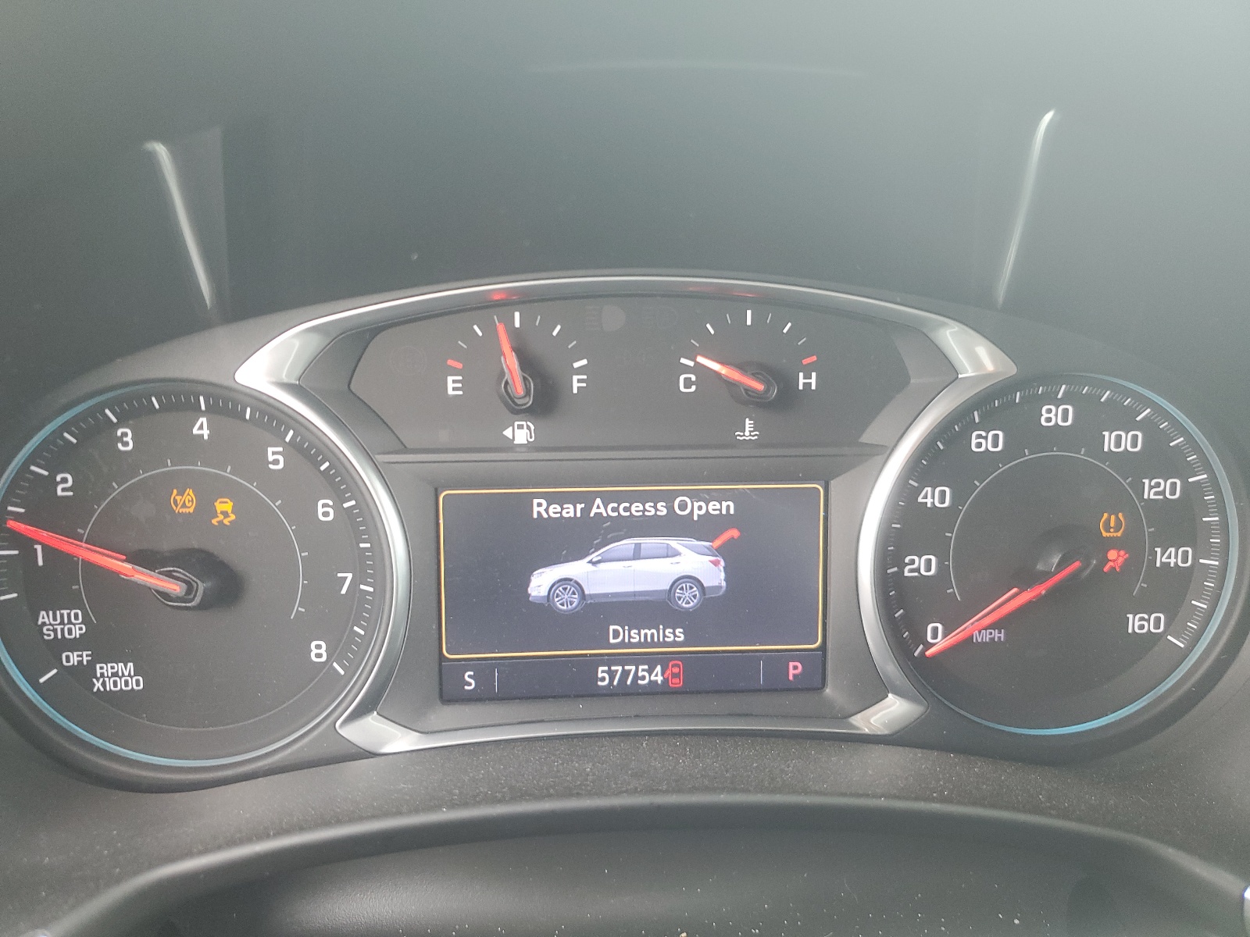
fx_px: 939
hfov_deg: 67.3
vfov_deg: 53.1
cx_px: 625
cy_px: 468
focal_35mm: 26
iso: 92
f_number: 1.5
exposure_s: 1/60.2
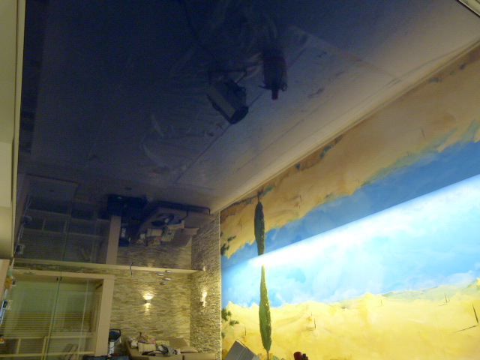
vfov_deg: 54.9
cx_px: 240
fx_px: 347
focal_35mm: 25
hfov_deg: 69.4
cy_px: 180
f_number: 2.8
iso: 400
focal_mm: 4.5
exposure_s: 1/20
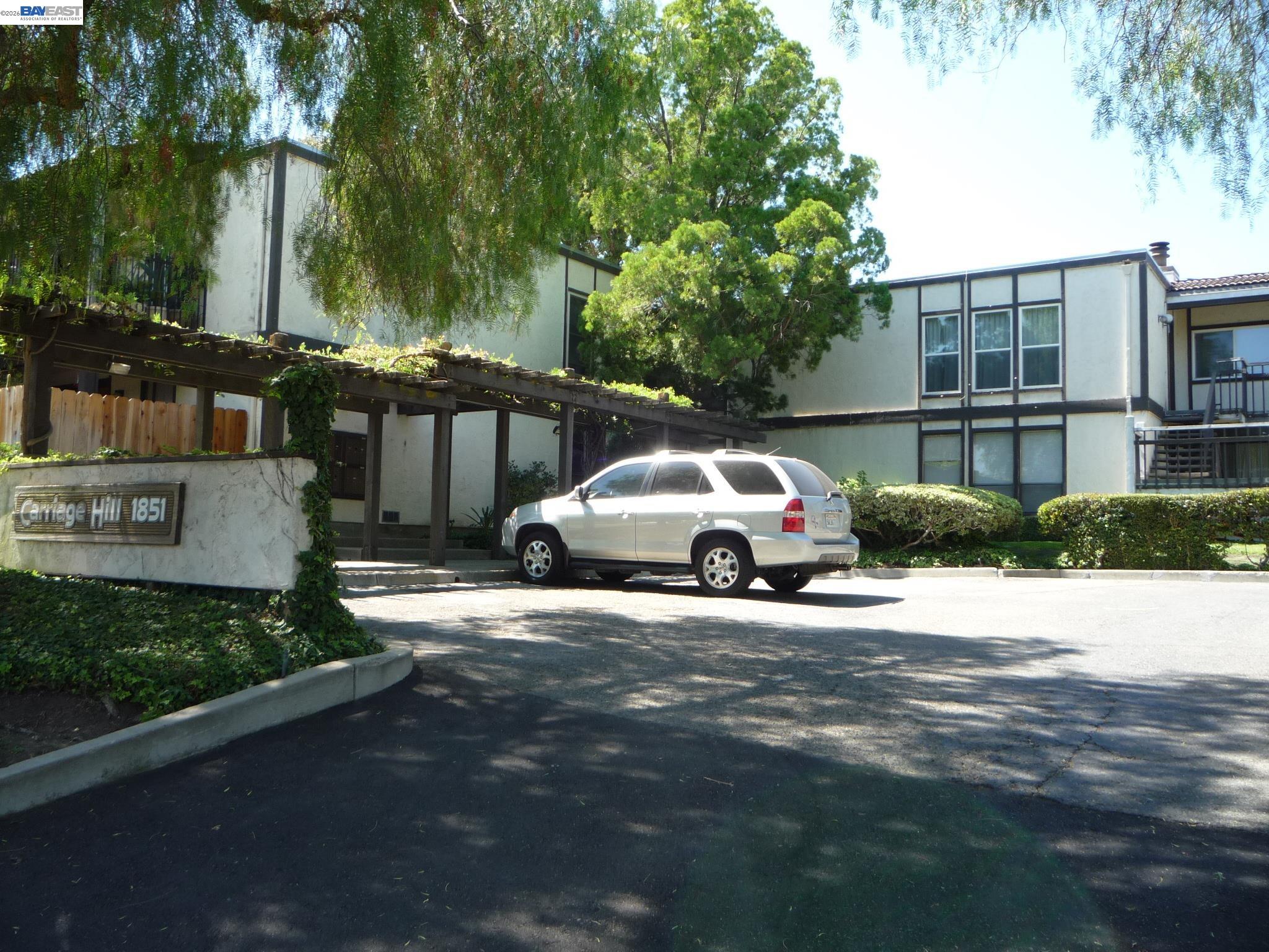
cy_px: 476
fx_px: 1100
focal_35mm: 30
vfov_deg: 46.8
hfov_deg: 60.0
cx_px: 634
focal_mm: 5.2
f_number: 4
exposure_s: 1/125
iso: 100
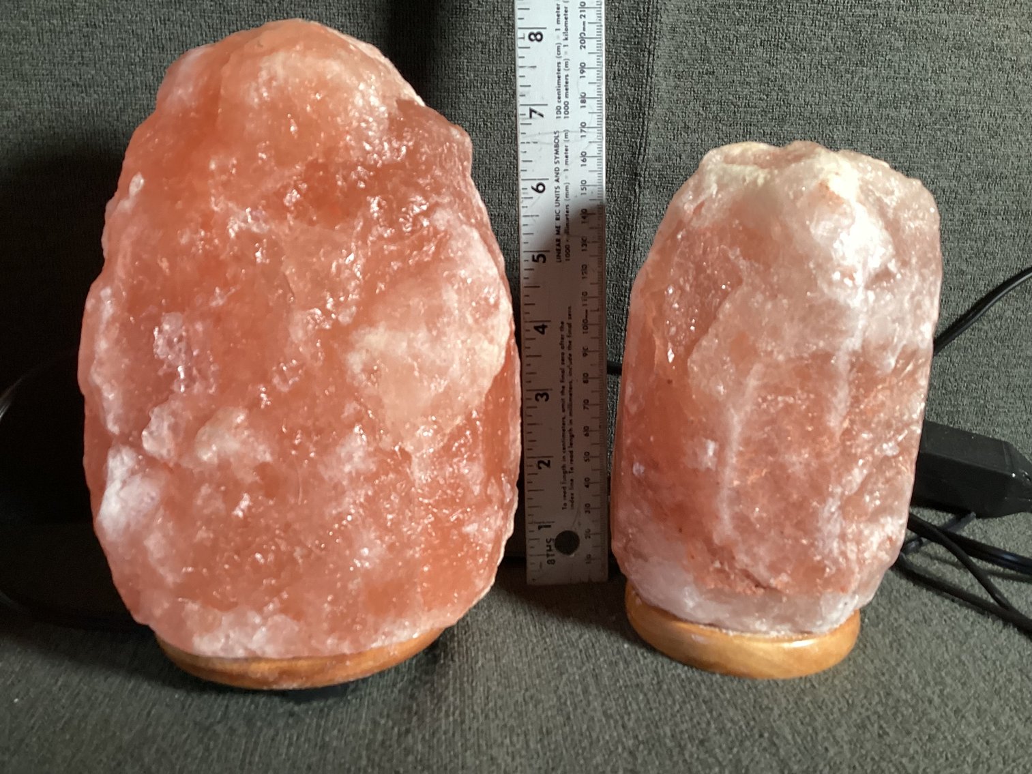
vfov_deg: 45.4
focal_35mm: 31
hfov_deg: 58.3
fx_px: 924
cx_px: 516
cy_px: 387
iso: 160
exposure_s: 1/50
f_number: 2.4
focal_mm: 3.3
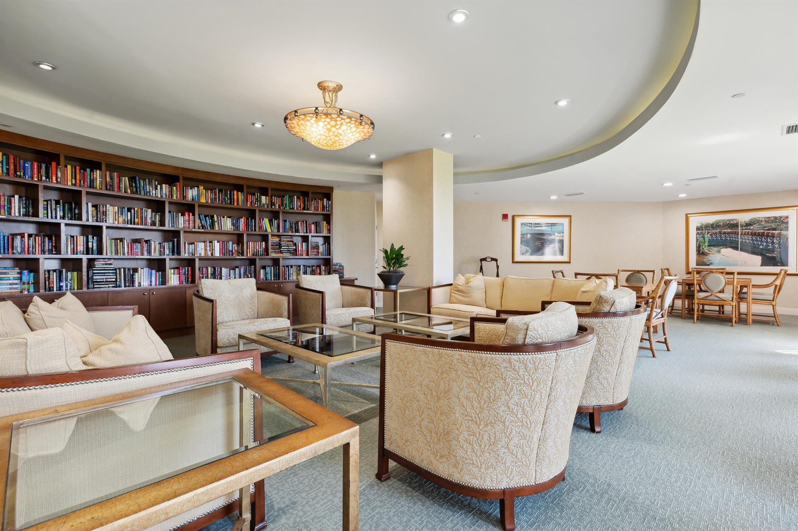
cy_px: 266
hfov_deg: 93.3
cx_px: 399
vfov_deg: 70.3
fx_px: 377
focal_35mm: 17
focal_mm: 17
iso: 100
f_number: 8
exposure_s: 1/10
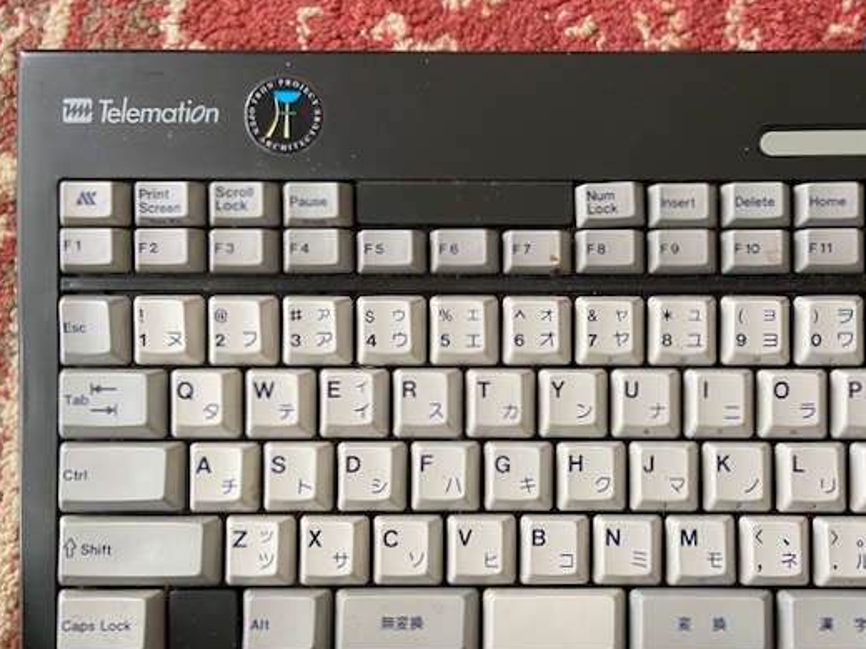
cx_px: 616
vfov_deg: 35.9
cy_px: 354
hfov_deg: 45.6
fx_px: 1001
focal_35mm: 40
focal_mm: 4.25
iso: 125
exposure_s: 1/95
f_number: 1.8
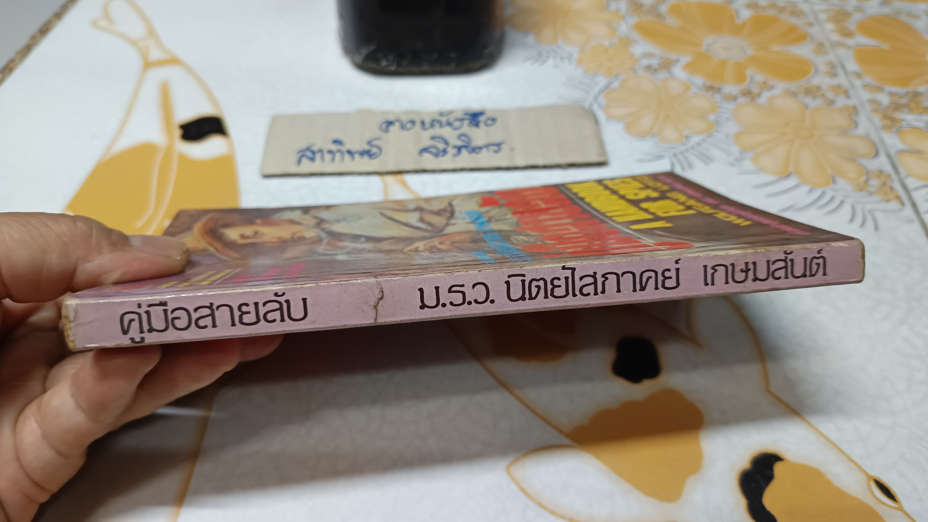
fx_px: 664
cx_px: 470
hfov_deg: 69.9
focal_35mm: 27
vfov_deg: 42.9
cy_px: 255
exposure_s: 1/25
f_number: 1.7
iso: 1019
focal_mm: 5.31
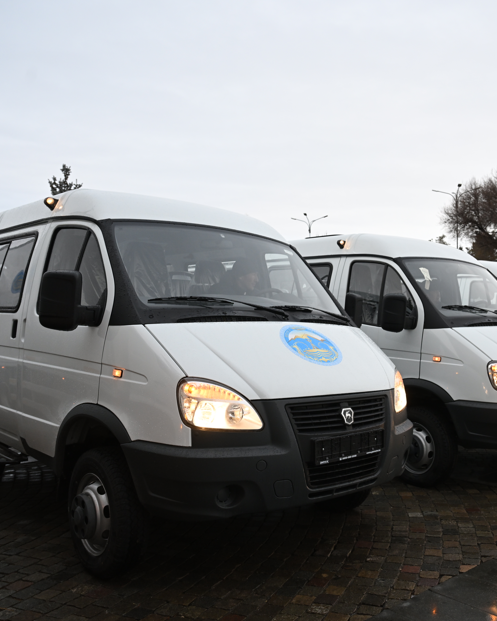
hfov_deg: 42.2
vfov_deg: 52.8
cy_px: 312
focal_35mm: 34
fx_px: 625
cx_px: 367
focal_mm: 24
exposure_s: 1/250
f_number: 5.6
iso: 800
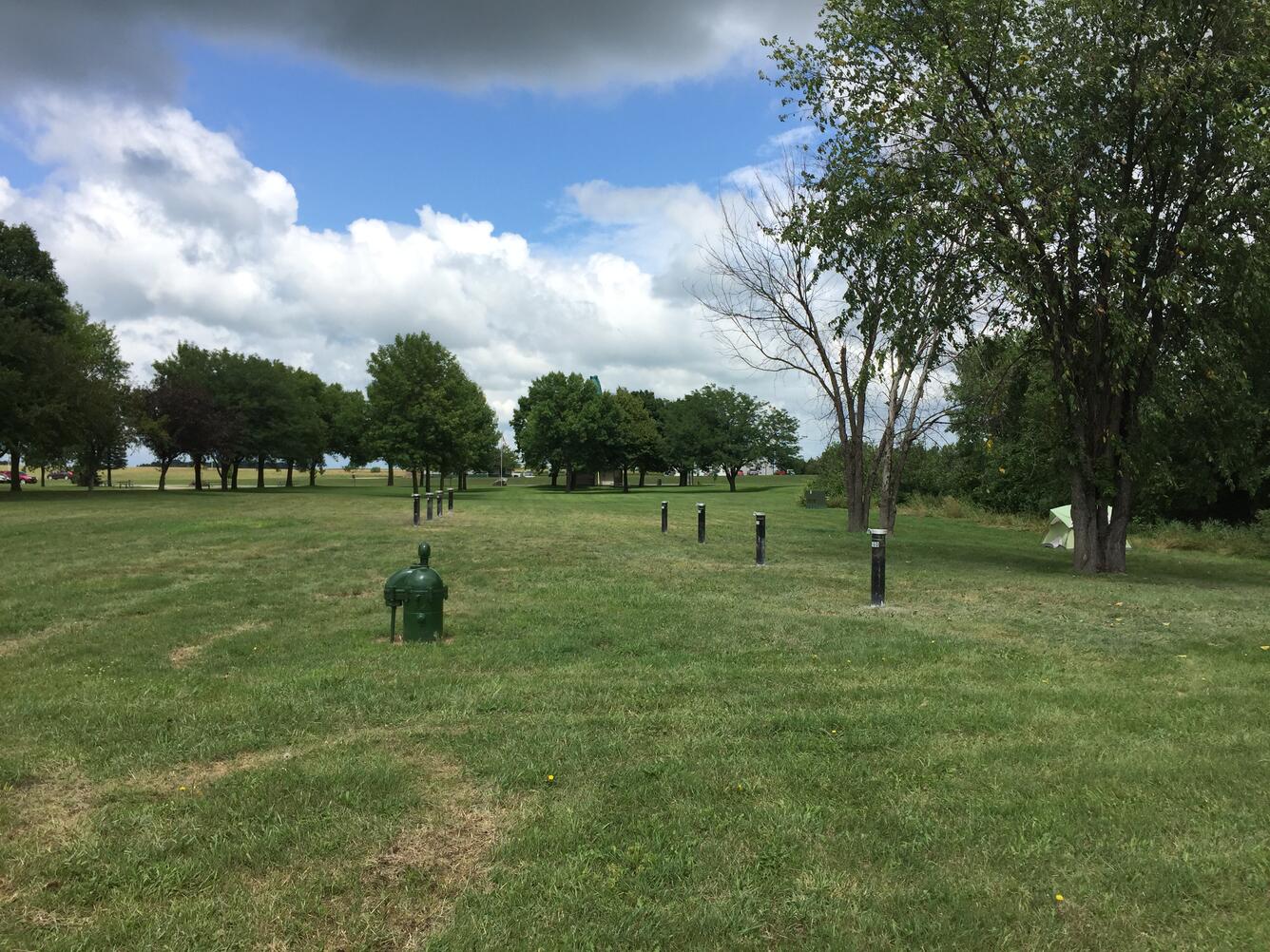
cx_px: 635
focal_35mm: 29
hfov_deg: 61.7
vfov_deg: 48.2
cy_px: 476
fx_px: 1064
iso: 32
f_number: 2.2
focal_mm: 4.15
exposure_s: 1/1522
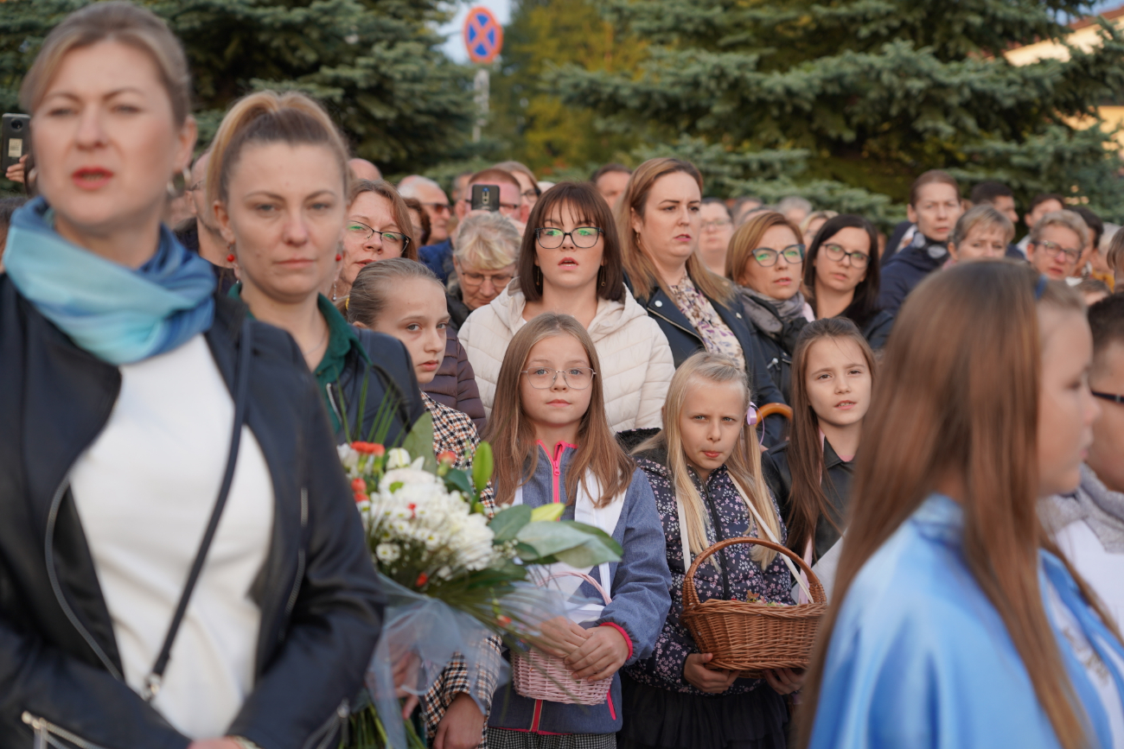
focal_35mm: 73
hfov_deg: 27.7
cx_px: 562
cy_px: 374
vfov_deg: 18.7
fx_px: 2279
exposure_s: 1/160
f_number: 4
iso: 200
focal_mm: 73
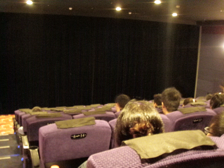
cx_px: 112
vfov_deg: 37.7
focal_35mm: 38
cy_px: 84
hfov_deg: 49.0
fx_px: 246
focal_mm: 6.7
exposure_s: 1/2
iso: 2500
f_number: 3.5
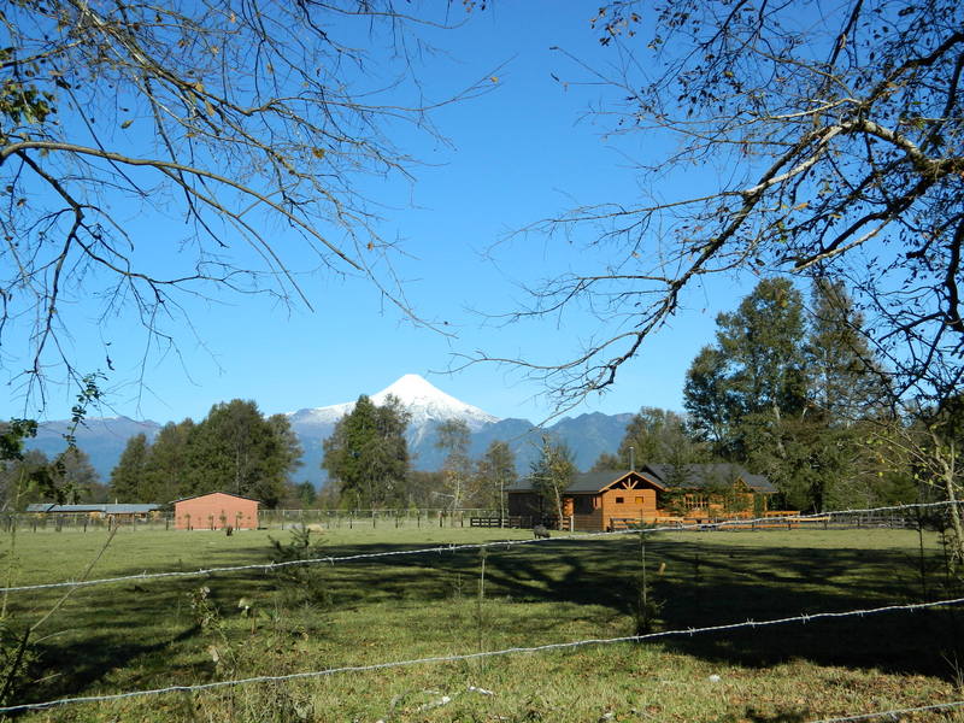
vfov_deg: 35.1
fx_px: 1142
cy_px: 362
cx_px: 482
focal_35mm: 41
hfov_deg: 45.8
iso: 80
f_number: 3.5
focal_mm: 7.3
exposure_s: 1/800
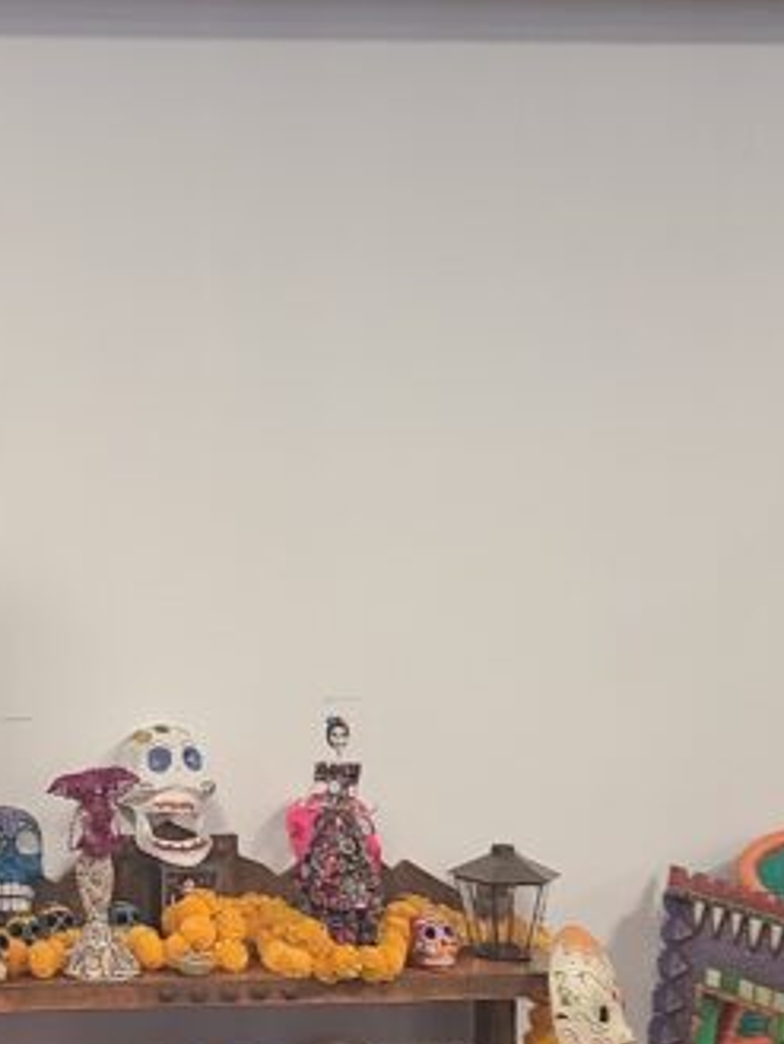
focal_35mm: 81
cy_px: 530
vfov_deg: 24.1
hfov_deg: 16.8
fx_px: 2444
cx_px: -324
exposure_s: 1/40
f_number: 1.8
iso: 200
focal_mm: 5.4
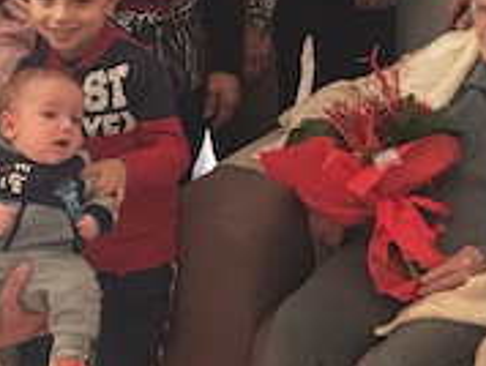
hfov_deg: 18.5
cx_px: 314
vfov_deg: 13.8
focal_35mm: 106
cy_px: 16
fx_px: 1490
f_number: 2.2
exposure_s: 1/17
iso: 50
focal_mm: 4.15
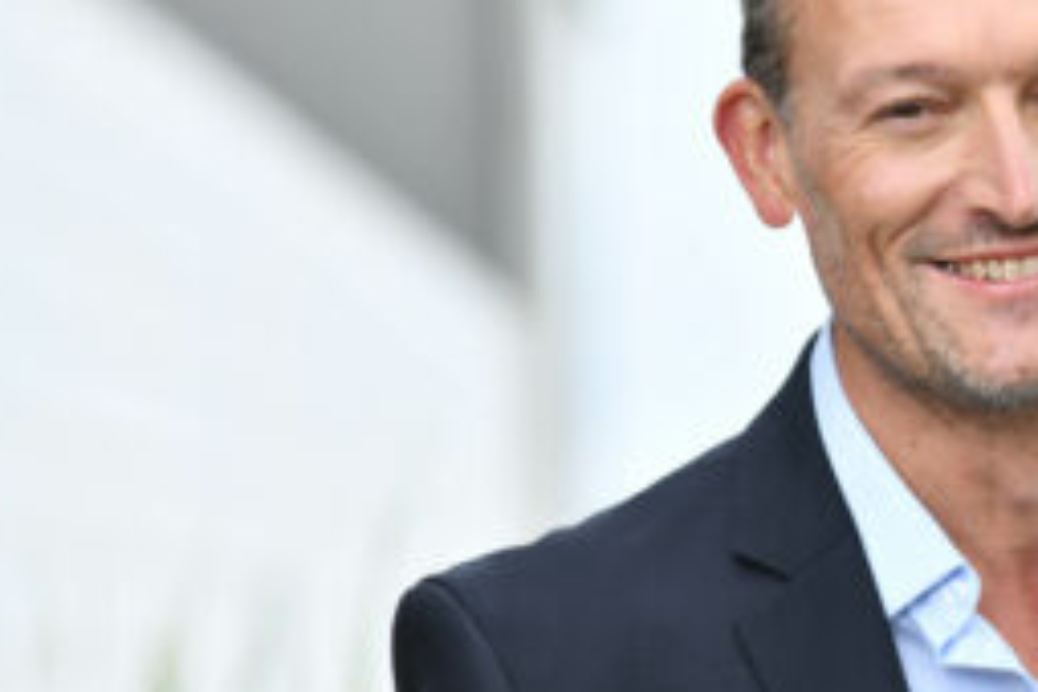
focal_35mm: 284
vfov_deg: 4.8
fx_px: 8188
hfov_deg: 7.2
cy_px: 348
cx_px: 957
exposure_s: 1/200
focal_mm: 145
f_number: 5
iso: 64
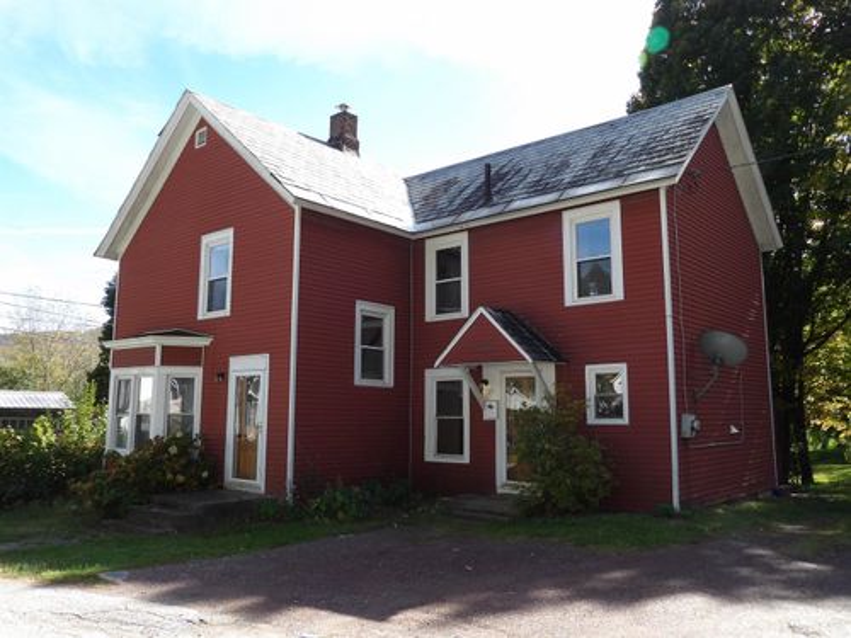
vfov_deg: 49.7
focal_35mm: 28
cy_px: 319
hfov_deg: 63.4
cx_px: 426
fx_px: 688
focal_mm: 5
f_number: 3.4
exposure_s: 1/319
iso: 100
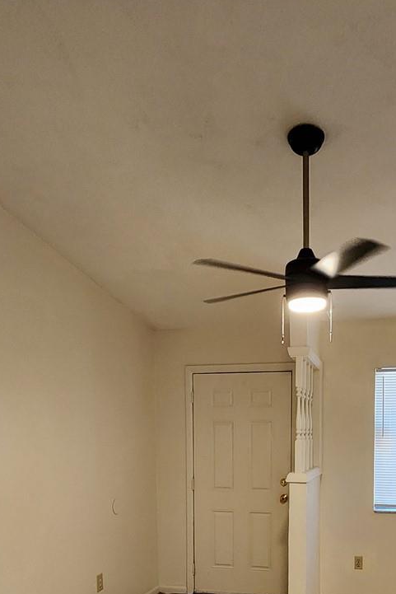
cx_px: 267
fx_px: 495
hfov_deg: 43.0
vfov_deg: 57.4
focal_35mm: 30
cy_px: 474
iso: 320
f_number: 2.2
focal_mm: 2.2
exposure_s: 1/60
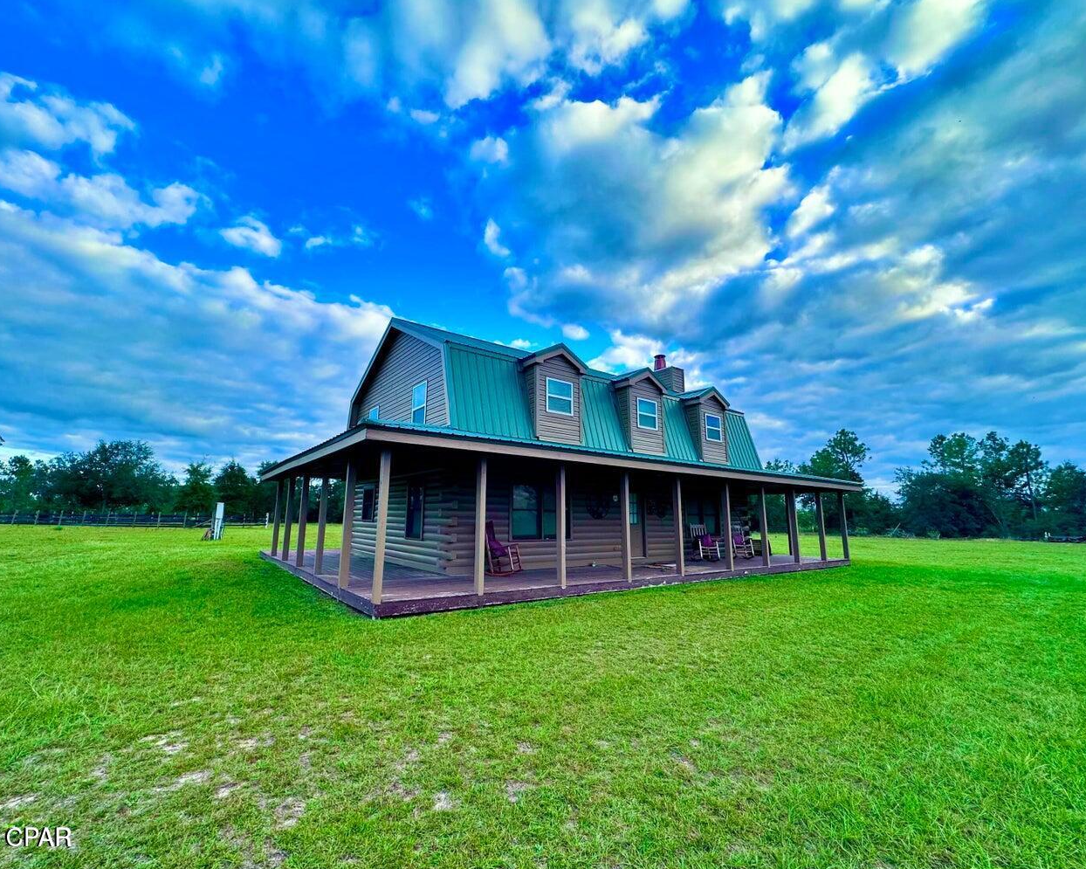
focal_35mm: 15
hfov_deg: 96.7
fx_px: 482
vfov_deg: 84.0
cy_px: 431
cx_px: 517
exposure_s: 1/376
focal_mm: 2.22
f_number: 2.2
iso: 40
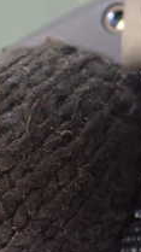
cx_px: 239
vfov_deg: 22.5
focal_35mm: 94
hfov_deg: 12.0
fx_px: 627
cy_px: 66
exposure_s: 1/50
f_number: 2.3
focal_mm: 5.4
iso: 800
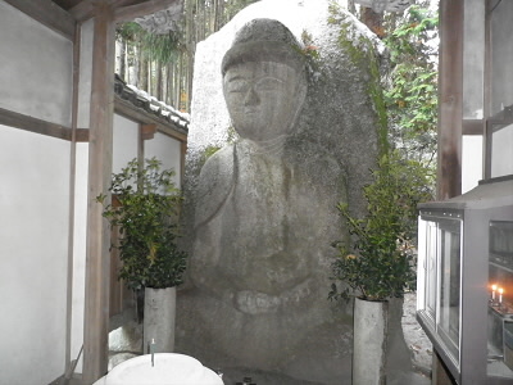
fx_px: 400
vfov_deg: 51.4
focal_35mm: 27
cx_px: 256
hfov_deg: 65.3
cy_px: 192
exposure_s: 1/30
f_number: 3.2
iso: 500
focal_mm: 4.9
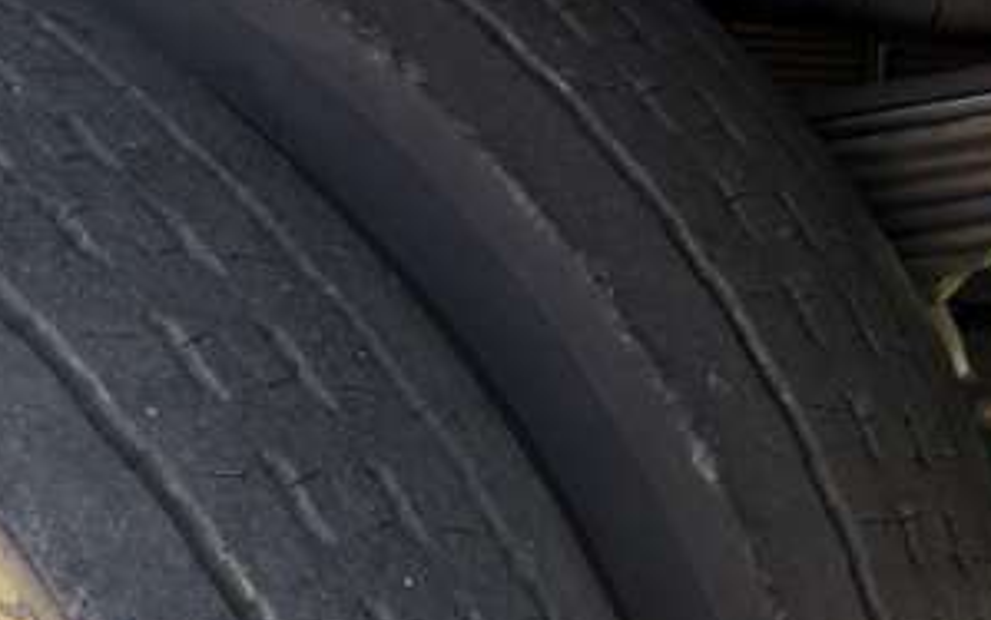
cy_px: 1005
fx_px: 2485
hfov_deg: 20.1
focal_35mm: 92
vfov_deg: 13.2
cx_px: -408
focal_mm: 6.76
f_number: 1.78
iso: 80
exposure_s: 1/224
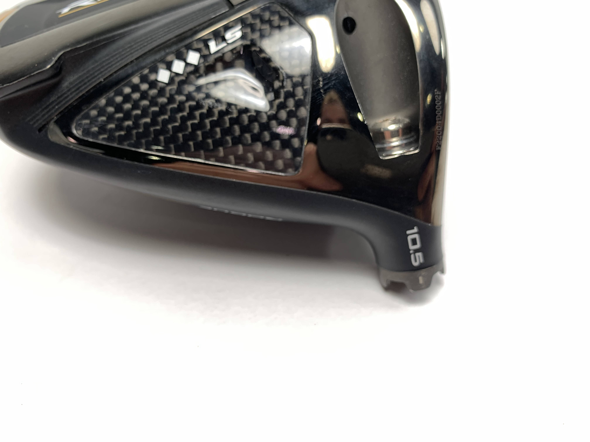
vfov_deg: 53.1
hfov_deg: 67.3
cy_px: 221
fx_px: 443
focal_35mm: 26
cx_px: 295
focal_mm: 4.25
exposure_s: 1/120
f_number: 1.8
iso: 32
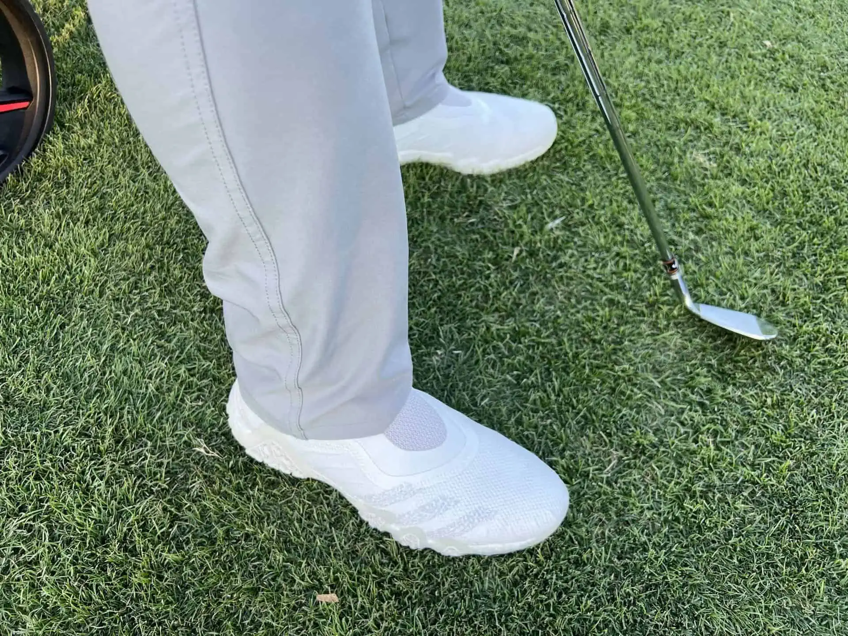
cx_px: 424
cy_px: 318
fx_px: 637
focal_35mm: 26
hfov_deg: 67.3
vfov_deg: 53.1
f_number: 1.5
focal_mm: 5.7
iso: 40
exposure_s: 1/208
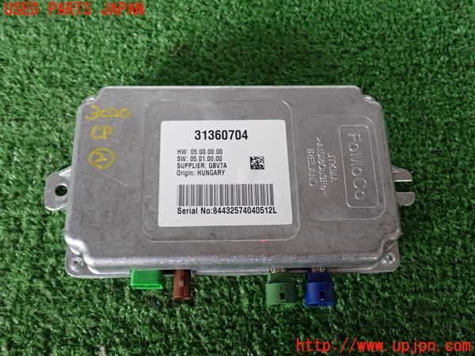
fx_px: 494
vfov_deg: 39.7
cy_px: 178
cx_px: 238
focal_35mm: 36
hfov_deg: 51.4
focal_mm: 6.37
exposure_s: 1/40
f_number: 2.5
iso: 250
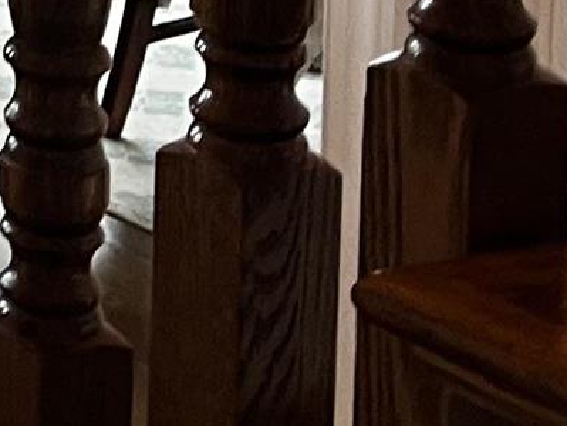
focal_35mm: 200
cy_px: -567
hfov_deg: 8.6
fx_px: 3279
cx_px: -996
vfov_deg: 7.0
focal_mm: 5.1
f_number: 1.6
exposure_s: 1/60
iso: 80
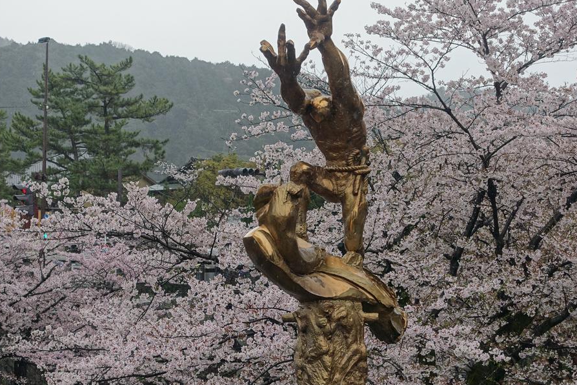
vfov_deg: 14.5
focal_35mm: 94
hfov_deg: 21.7
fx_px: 1506
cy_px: 171
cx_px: 275
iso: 125
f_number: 4
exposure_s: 1/250
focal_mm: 25.7
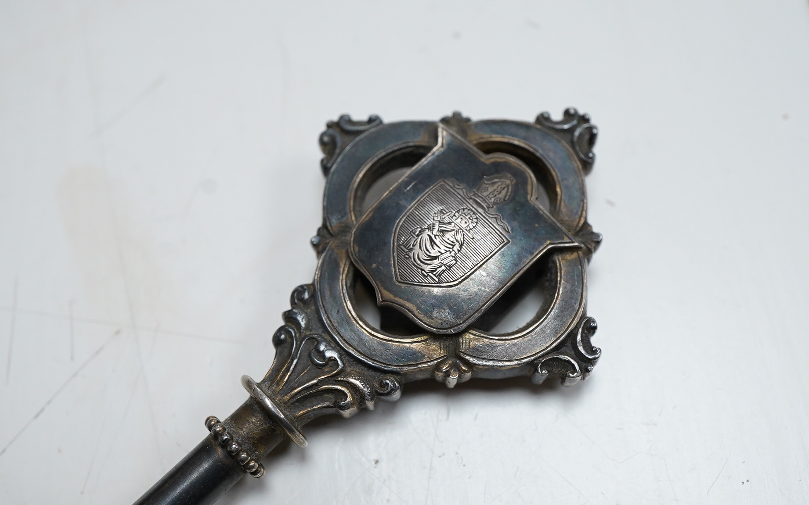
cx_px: 422
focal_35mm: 49
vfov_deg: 26.3
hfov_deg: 41.0
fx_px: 1080
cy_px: 278
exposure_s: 1/125
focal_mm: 30
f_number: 11
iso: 1250
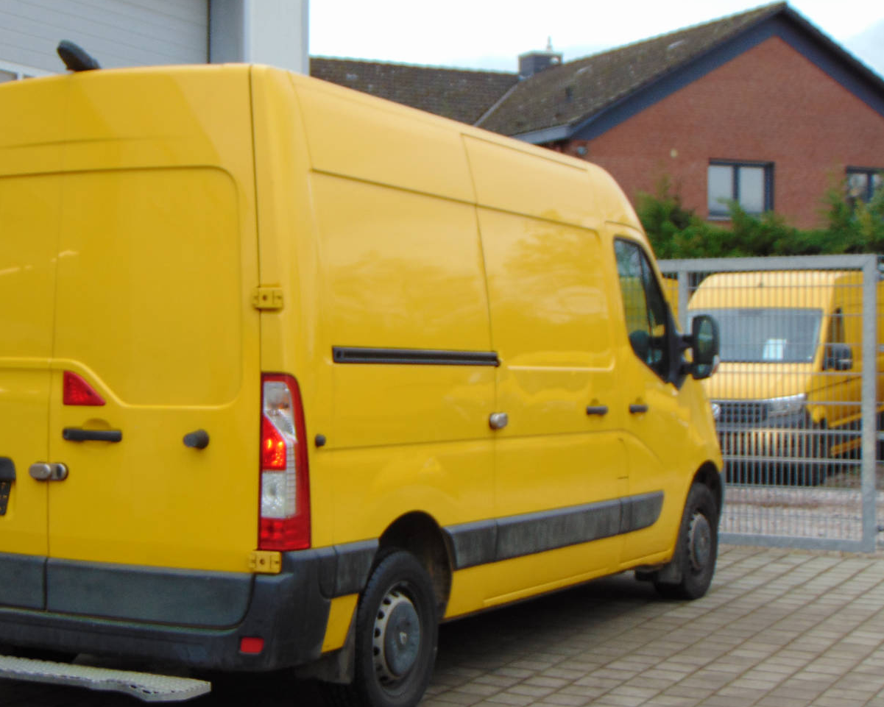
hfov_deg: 29.0
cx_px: 311
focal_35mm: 65
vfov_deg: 23.5
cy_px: 386
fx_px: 1701
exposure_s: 1/60
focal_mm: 9
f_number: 3.5
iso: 80
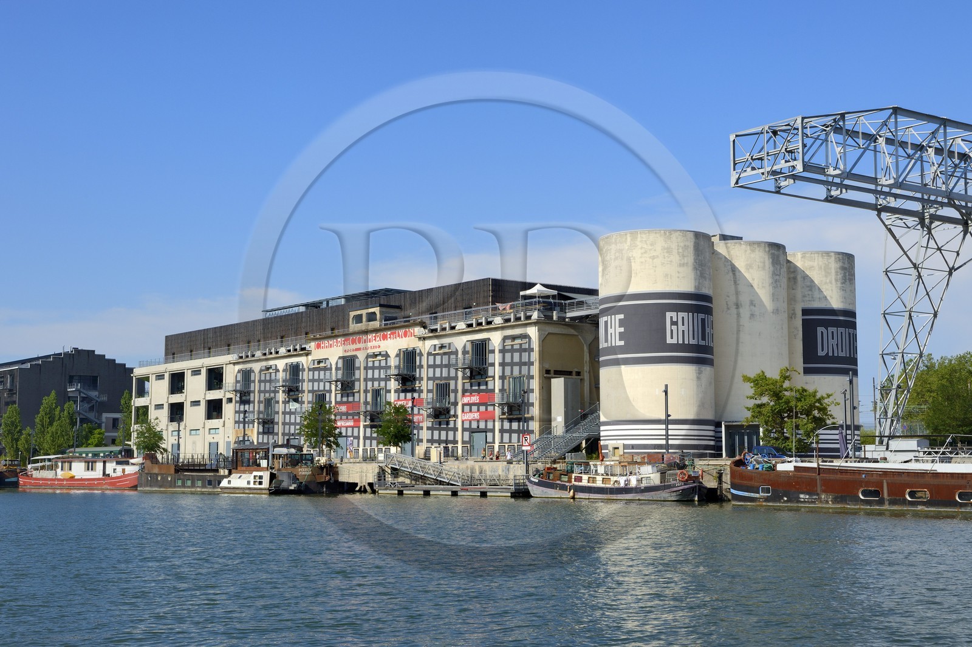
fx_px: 1349
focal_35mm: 50
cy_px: 324
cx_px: 486
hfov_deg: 39.6
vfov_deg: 27.0
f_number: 13
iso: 200
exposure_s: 1/400
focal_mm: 50
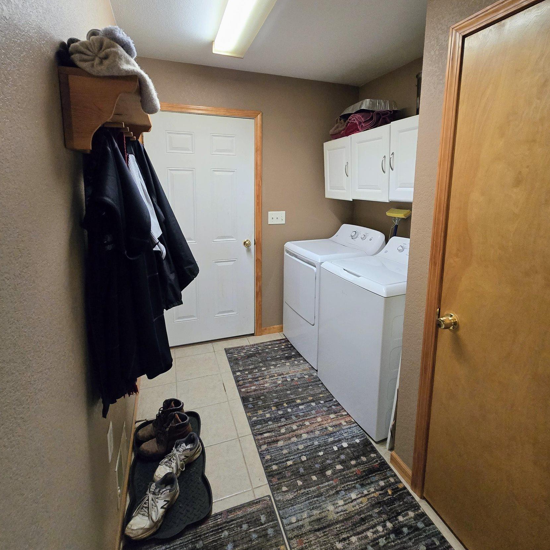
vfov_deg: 86.6
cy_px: 228
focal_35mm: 16
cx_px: 281
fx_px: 288
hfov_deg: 87.4
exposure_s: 1/60
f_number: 2.2
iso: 500
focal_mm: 2.2
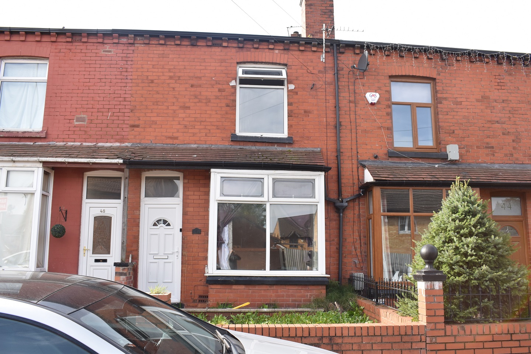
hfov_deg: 61.9
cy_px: 177
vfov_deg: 43.6
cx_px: 266
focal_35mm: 30
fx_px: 442
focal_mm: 20
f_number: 8
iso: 360
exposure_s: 1/250
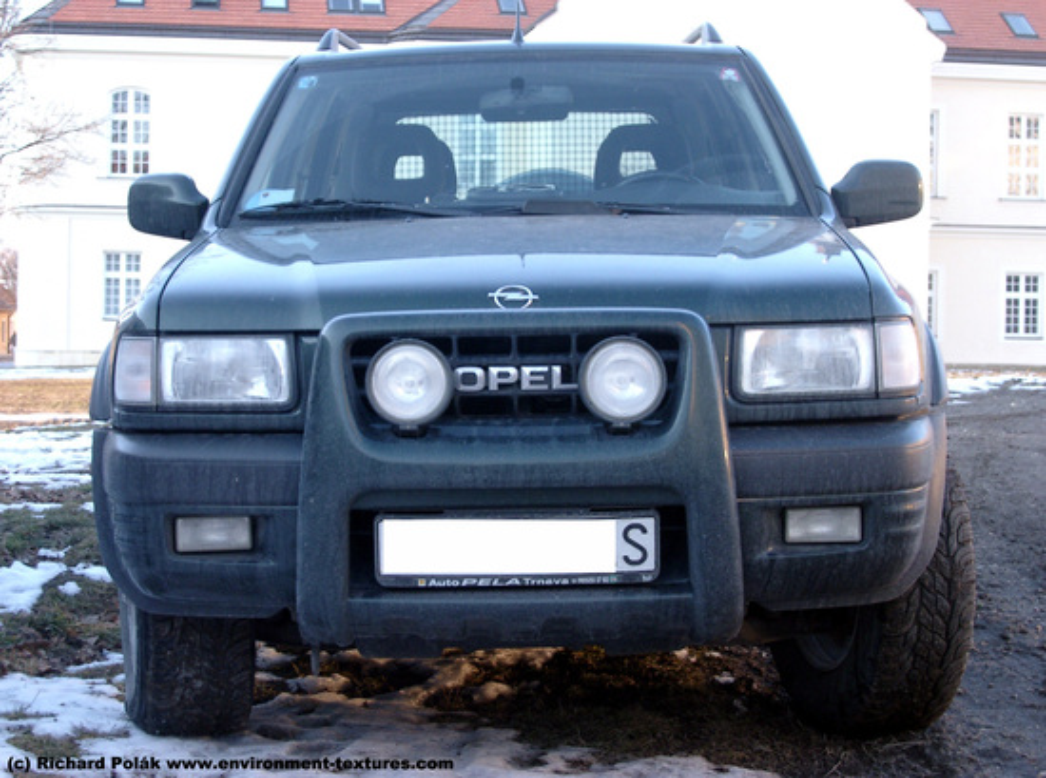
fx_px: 2229
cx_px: 523
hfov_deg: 26.4
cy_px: 389
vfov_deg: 19.8
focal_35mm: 74
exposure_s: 1/60
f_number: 3.8
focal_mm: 15.2
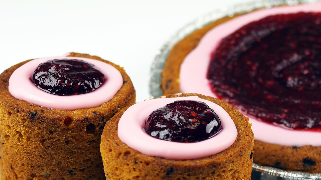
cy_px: 143
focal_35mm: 89
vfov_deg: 13.5
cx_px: 232
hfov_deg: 23.7
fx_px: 757
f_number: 3.5
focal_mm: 25
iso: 200
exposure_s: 1/320
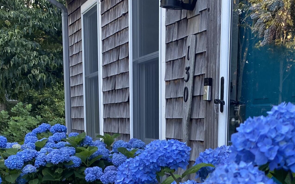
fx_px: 523
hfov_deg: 30.8
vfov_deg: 18.5
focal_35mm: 65
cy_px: 247
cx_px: 233
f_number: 1.8
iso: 64
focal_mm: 4.25
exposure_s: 1/121
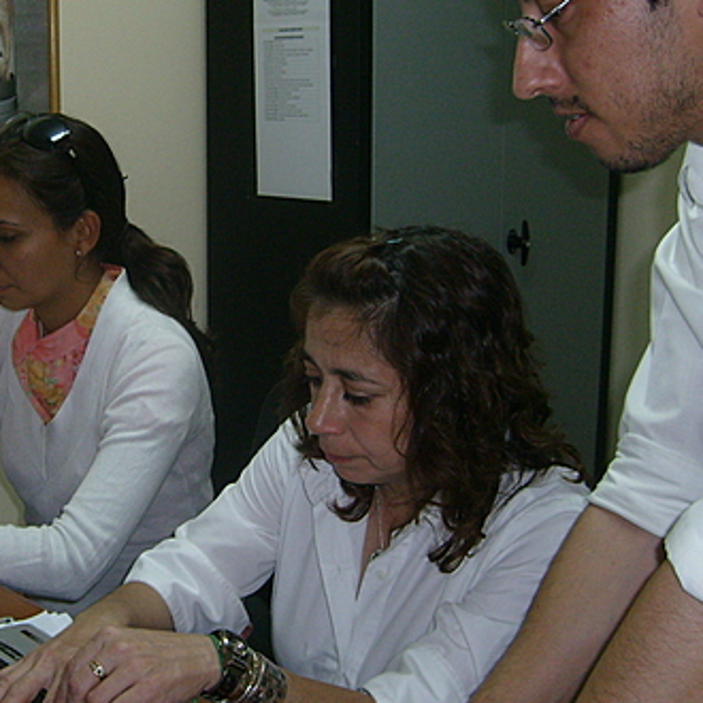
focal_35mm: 60
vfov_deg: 28.6
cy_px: 313
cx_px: 151
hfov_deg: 28.1
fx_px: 1379
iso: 100
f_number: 2.8
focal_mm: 5.8
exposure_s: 1/45
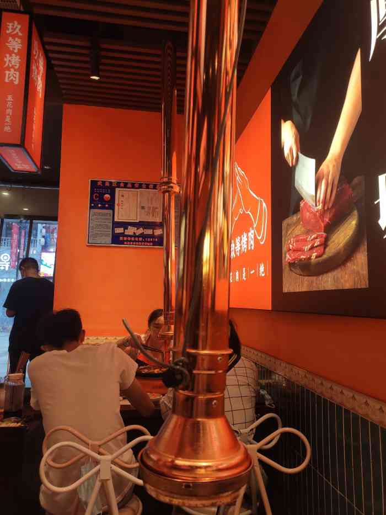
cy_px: 258
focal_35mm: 25
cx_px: 193
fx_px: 372
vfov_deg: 69.4
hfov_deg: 54.9
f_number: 1.79
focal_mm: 4.74
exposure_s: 1/50
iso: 122
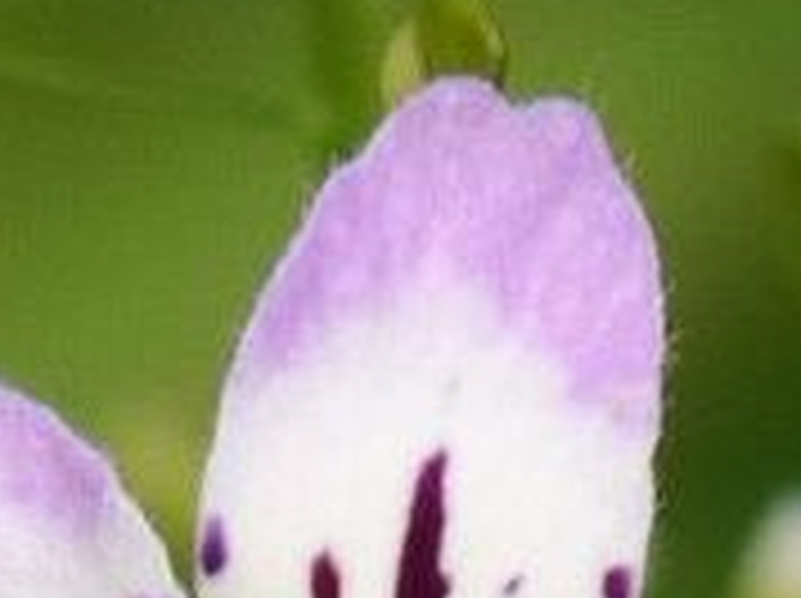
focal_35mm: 642
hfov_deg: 3.1
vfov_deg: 2.3
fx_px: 14836
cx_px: 477
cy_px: 928
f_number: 8
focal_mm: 77
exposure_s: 1/2000
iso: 1000
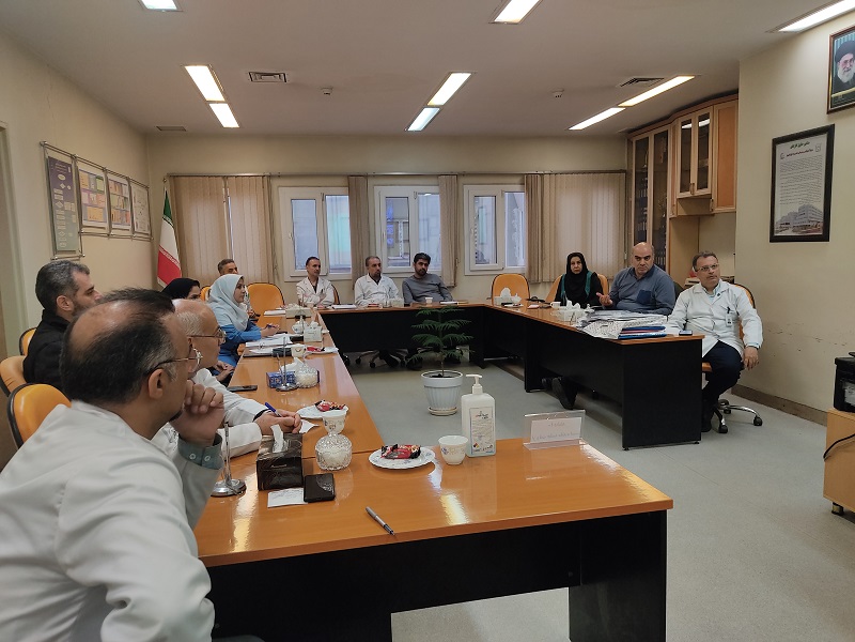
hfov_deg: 67.3
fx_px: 642
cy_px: 321
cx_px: 428
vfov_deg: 53.1
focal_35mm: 26
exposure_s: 1/33
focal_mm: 4.74
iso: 194
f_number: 1.79
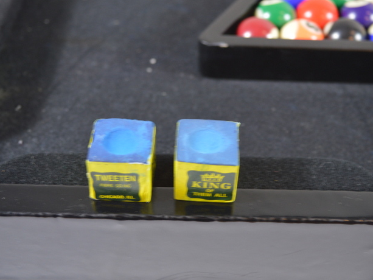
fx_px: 604
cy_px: 139
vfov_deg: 26.1
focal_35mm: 56
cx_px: 192
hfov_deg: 34.3
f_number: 5
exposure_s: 1/15
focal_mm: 34
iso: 640
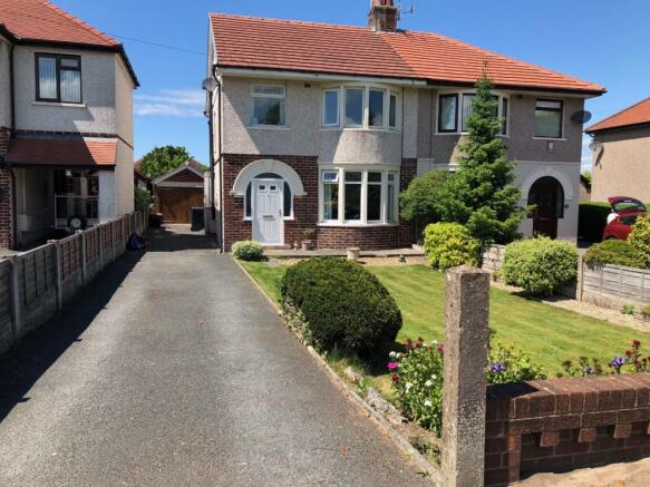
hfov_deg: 63.5
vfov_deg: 49.7
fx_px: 526
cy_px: 244
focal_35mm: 28
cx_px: 325
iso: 20
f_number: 1.8
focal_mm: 3.99
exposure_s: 1/1297
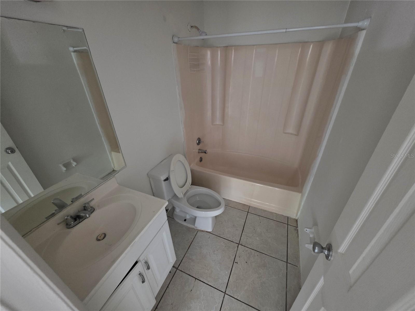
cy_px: 156
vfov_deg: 89.9
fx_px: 156
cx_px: 208
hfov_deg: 106.2
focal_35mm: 13
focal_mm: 2.2
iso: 1000
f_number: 1.9
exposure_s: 1/40
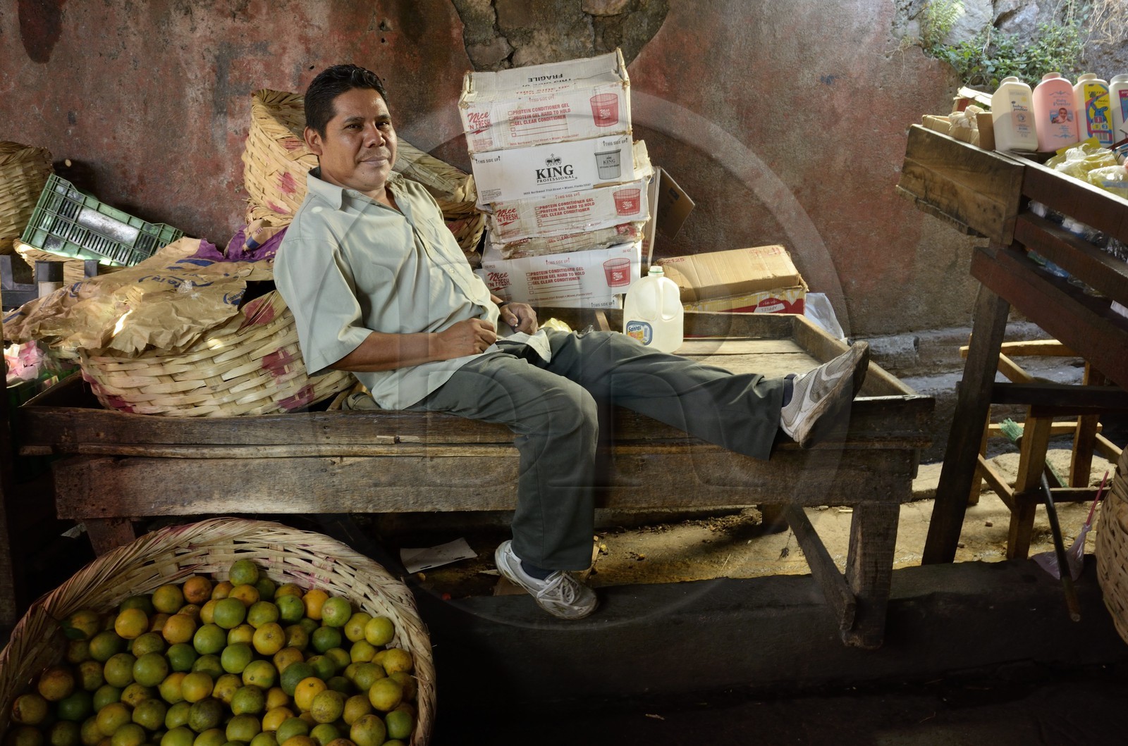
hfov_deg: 65.6
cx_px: 564
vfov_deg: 46.2
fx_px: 875
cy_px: 373
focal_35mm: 28
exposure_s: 1/20
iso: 400
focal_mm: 18.5
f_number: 7.1
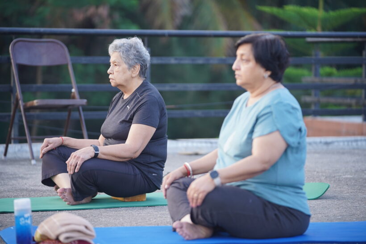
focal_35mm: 140
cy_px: 122
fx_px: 1423
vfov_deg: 9.8
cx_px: 183
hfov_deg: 14.7
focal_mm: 140
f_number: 2.8
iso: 500
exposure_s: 1/250
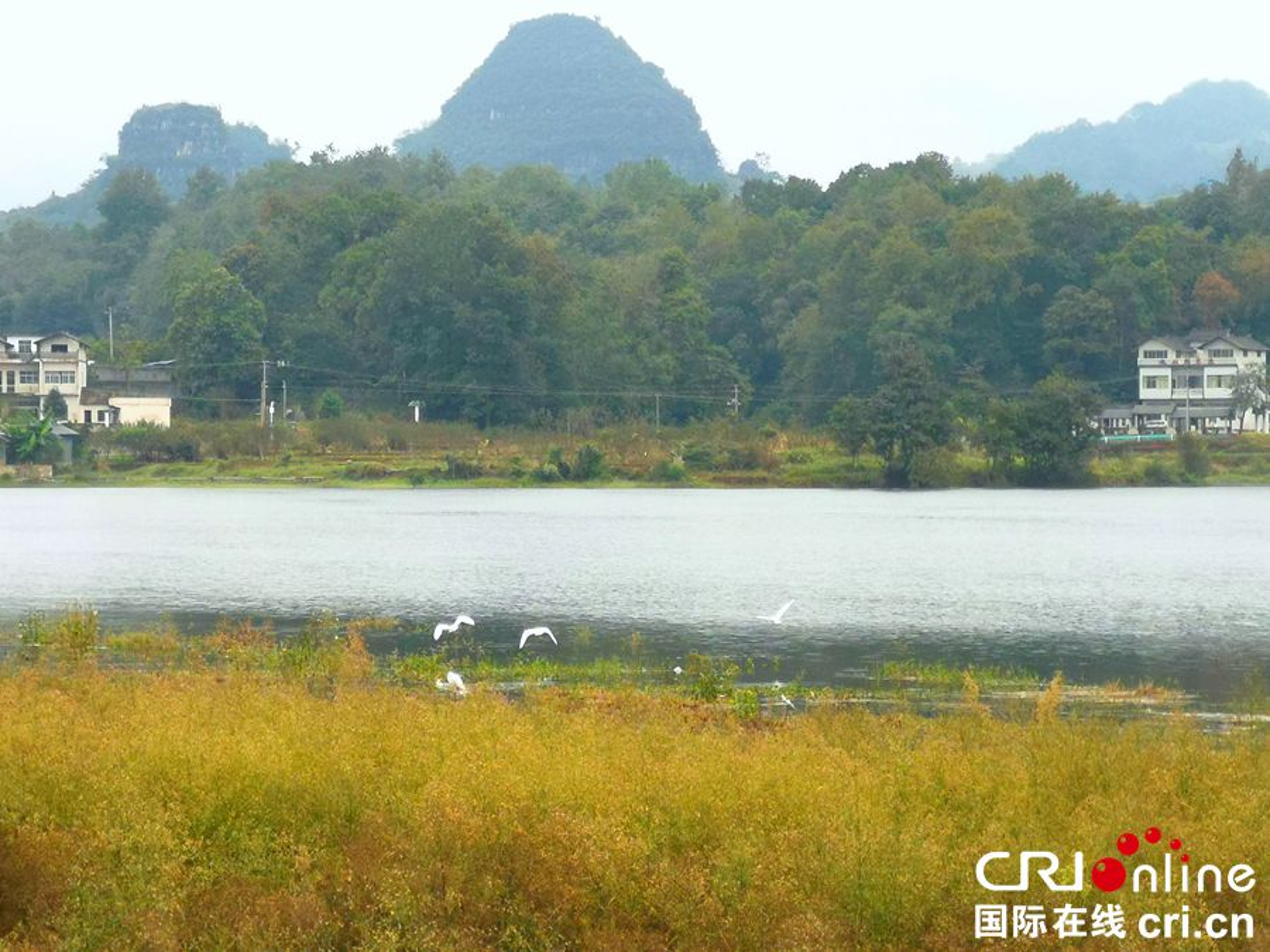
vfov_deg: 11.0
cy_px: 476
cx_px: 635
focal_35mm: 135
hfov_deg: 14.6
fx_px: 4953
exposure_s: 1/120
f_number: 2.4
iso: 80
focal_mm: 7.48
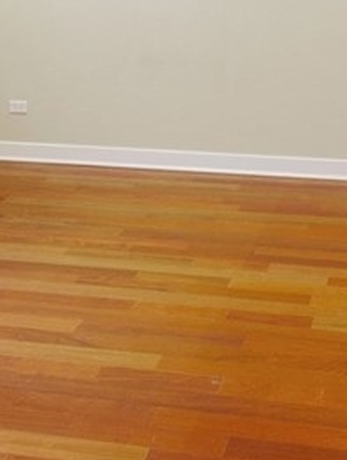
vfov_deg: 33.5
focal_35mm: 50
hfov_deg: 28.6
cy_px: -41
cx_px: 272
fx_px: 667
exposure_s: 1/1.25
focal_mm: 10
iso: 200
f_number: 8
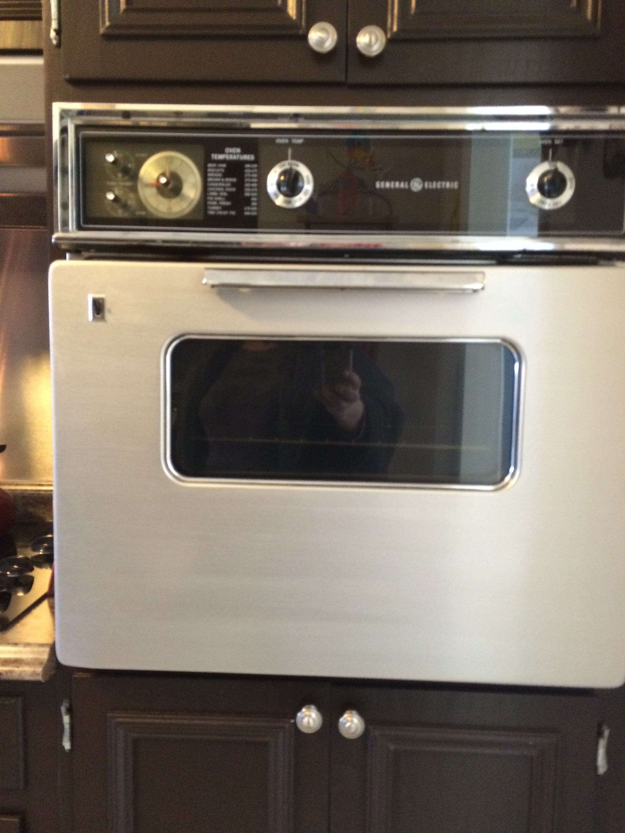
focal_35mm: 29
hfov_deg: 48.2
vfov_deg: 61.7
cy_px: 416
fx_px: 698
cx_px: 312
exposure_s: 1/15
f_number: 2.2
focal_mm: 4.15
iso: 320
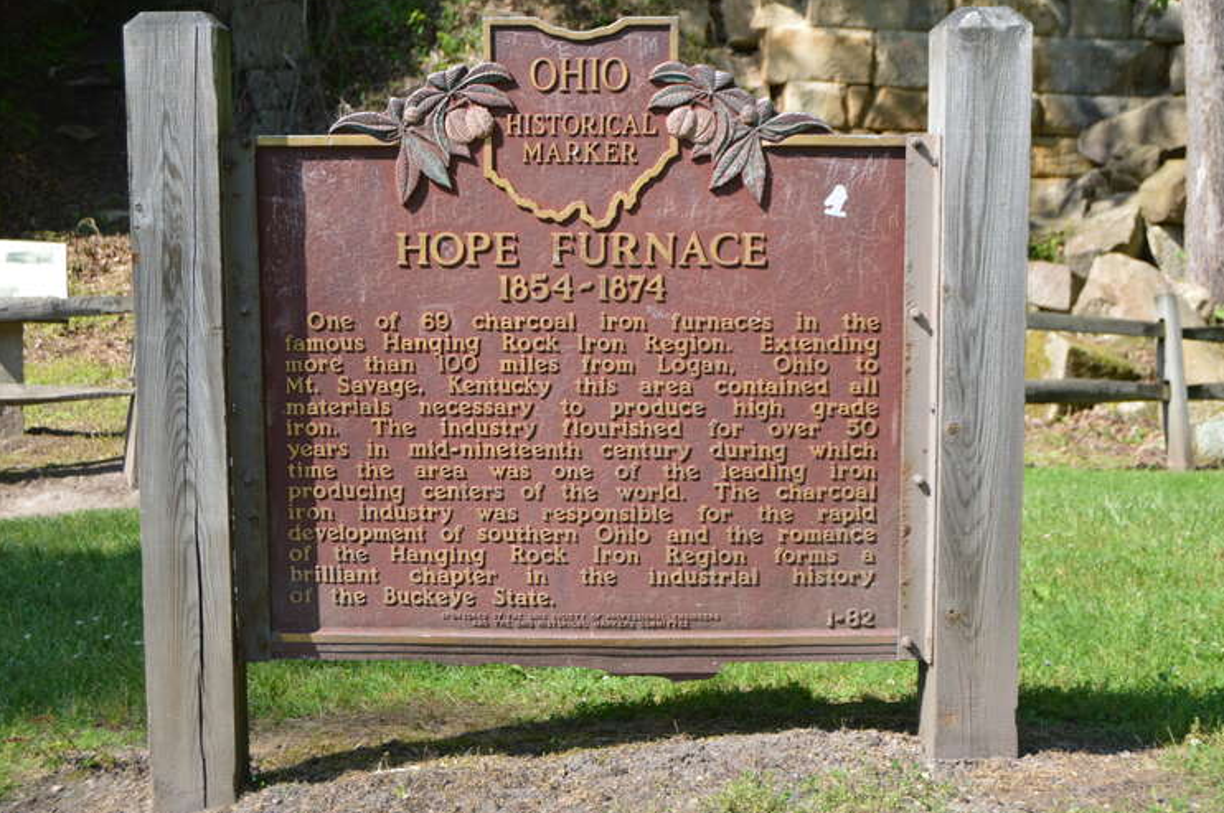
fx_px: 1868
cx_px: 576
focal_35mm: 55
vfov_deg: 24.6
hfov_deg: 36.3
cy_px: 406
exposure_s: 1/200
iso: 100
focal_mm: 34
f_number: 6.3
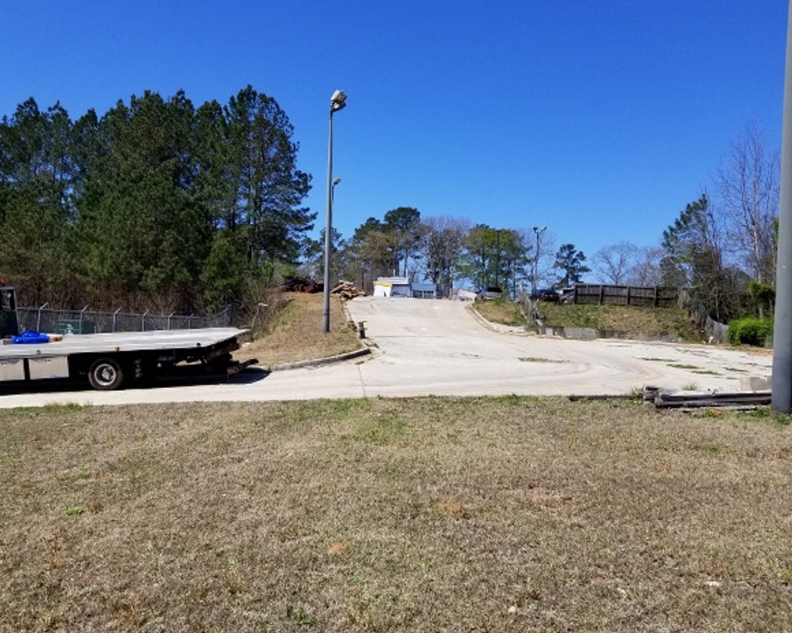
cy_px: 316
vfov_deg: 51.5
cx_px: 366
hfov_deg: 62.1
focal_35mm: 28
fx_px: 656
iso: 50
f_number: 1.7
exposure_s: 1/2832
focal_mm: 4.25
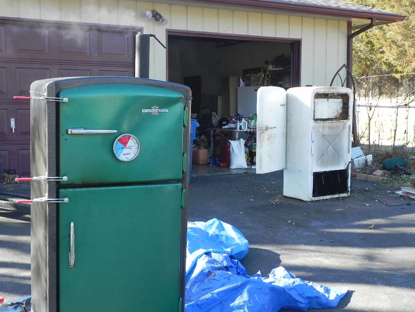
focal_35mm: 48
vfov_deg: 30.3
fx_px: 576
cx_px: 199
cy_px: 170
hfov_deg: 39.6
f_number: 4
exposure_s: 1/127
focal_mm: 7.3
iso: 160
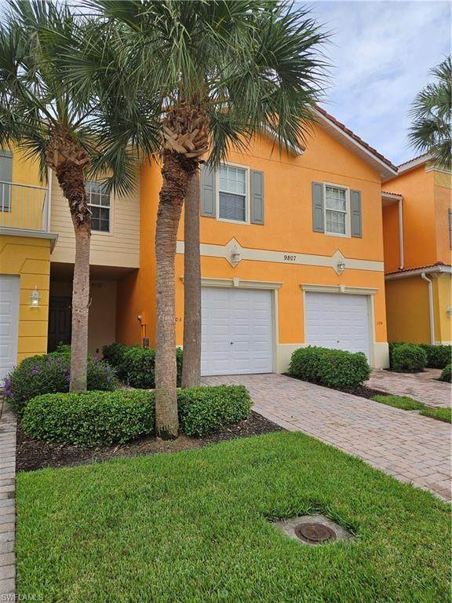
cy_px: 302
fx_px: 400
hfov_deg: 58.9
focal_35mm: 23
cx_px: 226
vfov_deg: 73.9
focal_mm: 5.4
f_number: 1.8
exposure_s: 1/1132
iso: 25
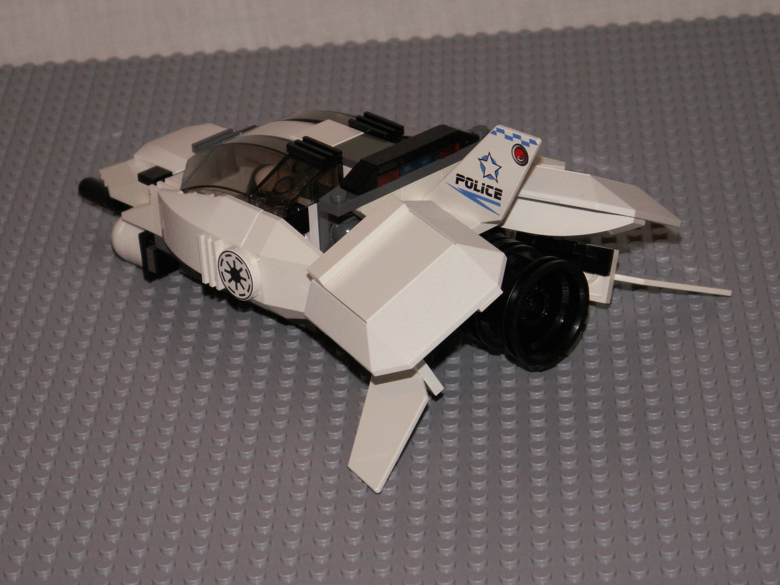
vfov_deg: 13.1
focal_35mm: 113
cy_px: 292
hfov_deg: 17.4
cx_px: 390
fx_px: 2546
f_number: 3.5
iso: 160
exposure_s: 1/40
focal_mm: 18.49
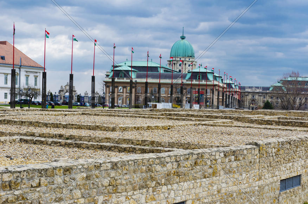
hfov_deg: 33.5
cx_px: 154
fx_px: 512
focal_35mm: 60
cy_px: 102
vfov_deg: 22.5
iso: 100
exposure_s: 1/180
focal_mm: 40
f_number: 8
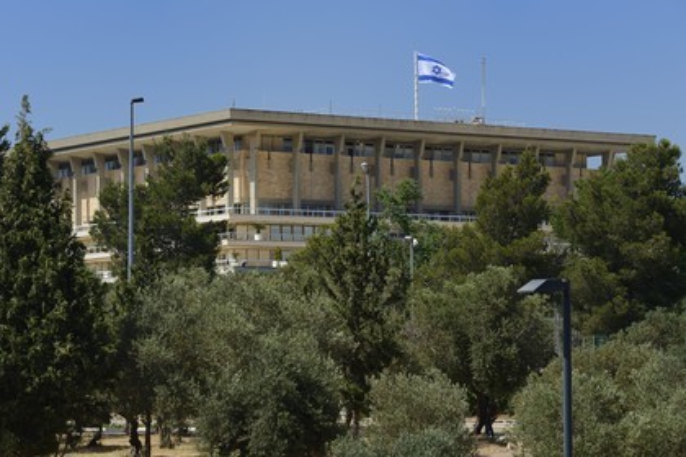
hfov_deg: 16.8
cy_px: 228
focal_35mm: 122
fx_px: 2325
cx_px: 343
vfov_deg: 11.2
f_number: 9
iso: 200
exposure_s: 1/320
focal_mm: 122
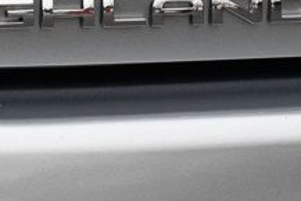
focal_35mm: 496
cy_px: -2
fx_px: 4150
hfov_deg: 4.2
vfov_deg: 2.8
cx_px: 133
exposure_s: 1/250
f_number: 7.1
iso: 200
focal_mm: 112
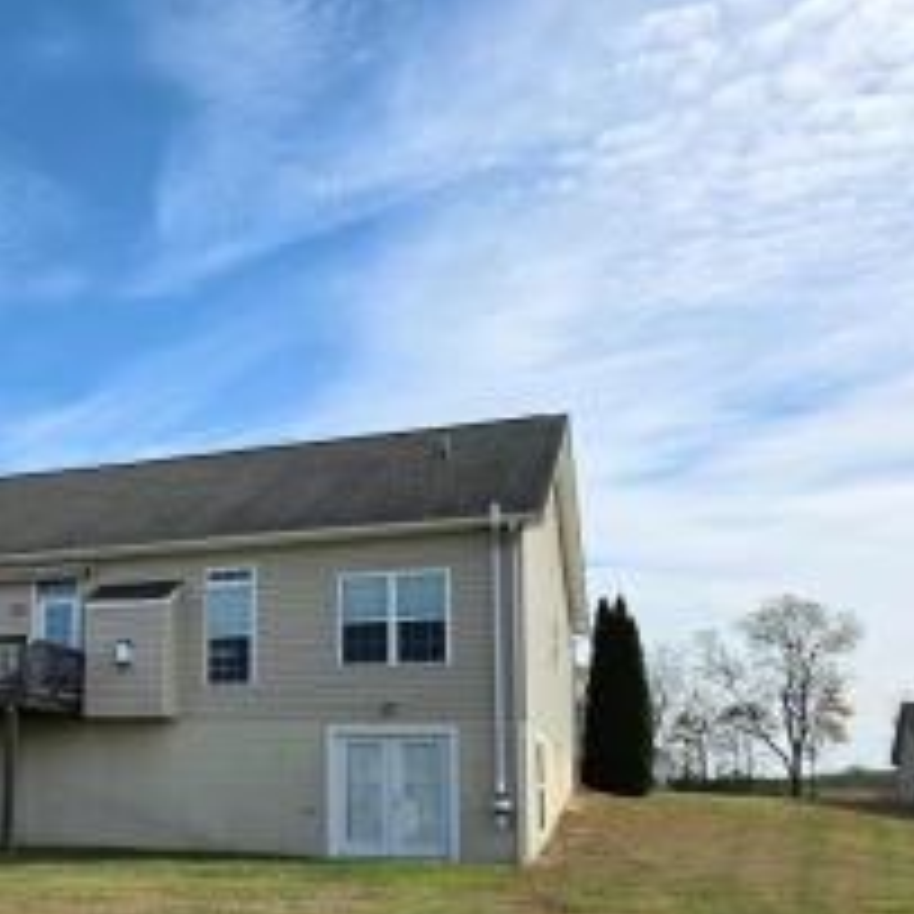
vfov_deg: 40.9
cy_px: 666
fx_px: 1195
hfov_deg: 39.0
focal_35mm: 40
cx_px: 99
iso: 80
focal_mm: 6.3
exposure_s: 1/10000
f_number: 1.7
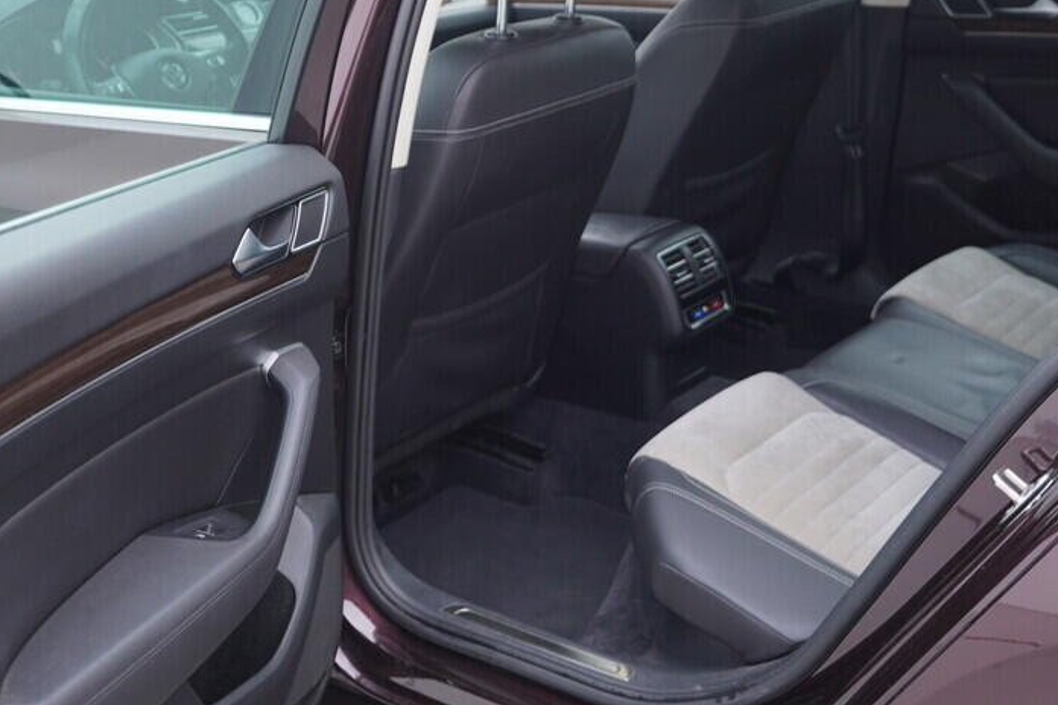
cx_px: 473
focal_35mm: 53
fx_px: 1557
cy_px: 265
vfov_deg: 25.4
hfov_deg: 37.5
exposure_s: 1/40
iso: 160
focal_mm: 24
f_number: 2.8
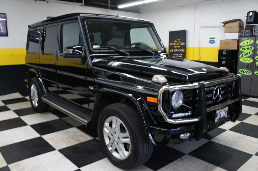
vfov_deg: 45.6
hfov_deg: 64.6
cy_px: 86
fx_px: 204
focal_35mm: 28
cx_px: 129
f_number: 3.5
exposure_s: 1/30
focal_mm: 19
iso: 320
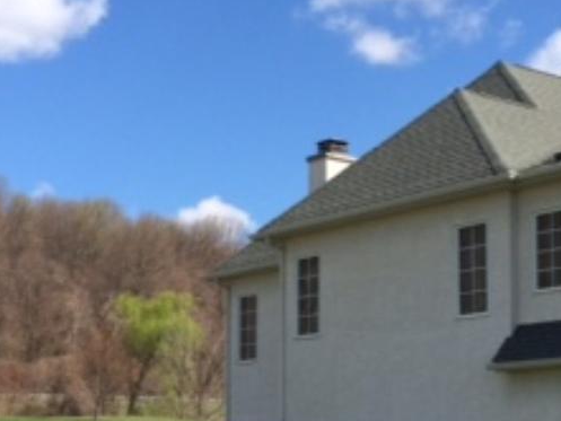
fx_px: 1362
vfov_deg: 17.4
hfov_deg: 23.3
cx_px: 303
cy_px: 335
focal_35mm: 84
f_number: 2.2
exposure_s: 1/2160
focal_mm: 4.15
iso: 32
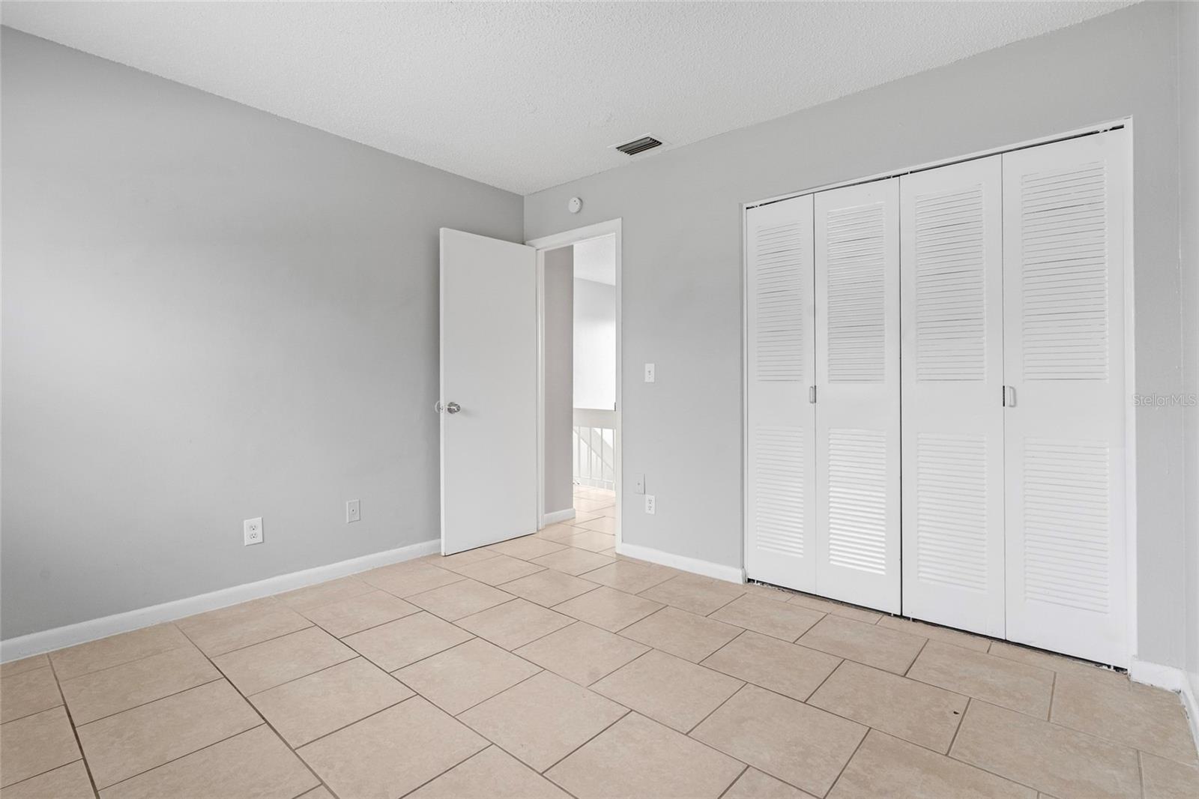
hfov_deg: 96.7
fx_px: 533
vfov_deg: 73.7
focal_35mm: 16
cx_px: 600
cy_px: 400
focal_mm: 16
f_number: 9
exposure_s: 1/3
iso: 800
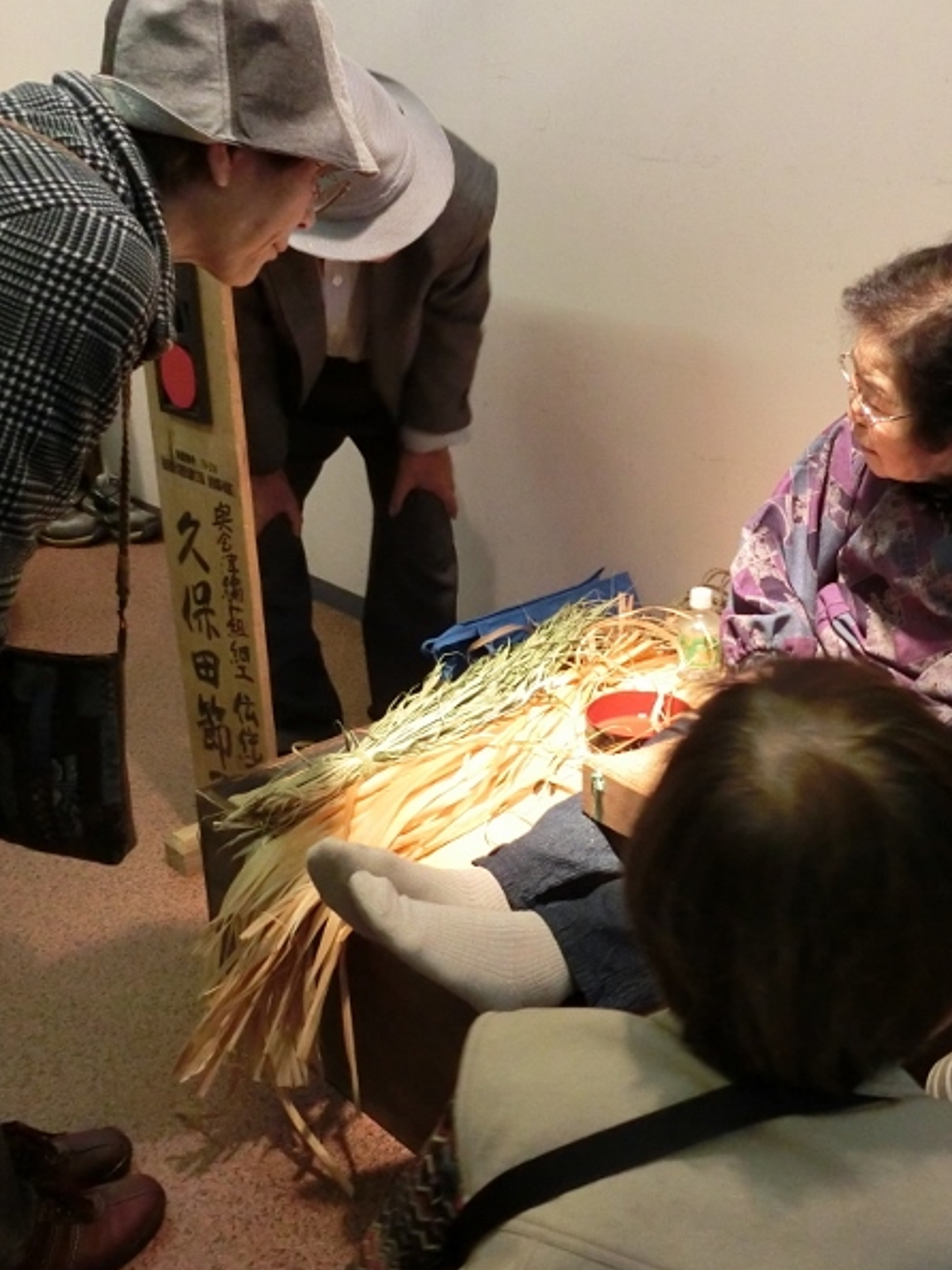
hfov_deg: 36.4
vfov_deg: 47.9
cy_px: 638
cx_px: 647
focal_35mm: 39
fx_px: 1431
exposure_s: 1/40
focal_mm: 5.2
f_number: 3.7
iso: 800
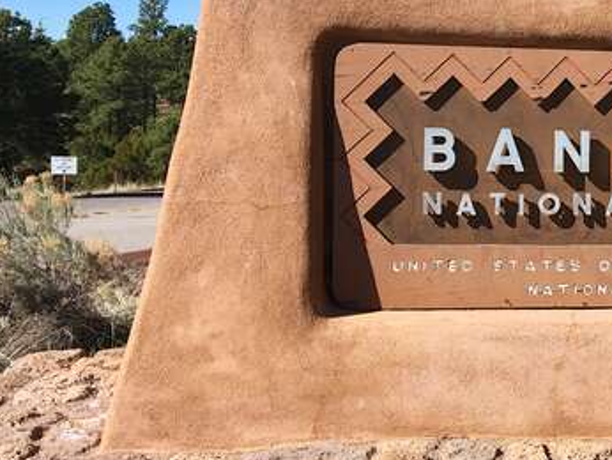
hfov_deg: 26.7
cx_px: 665
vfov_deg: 21.9
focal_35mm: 67
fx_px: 1185
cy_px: 177
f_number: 2.2
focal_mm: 4.15
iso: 25
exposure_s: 1/1451
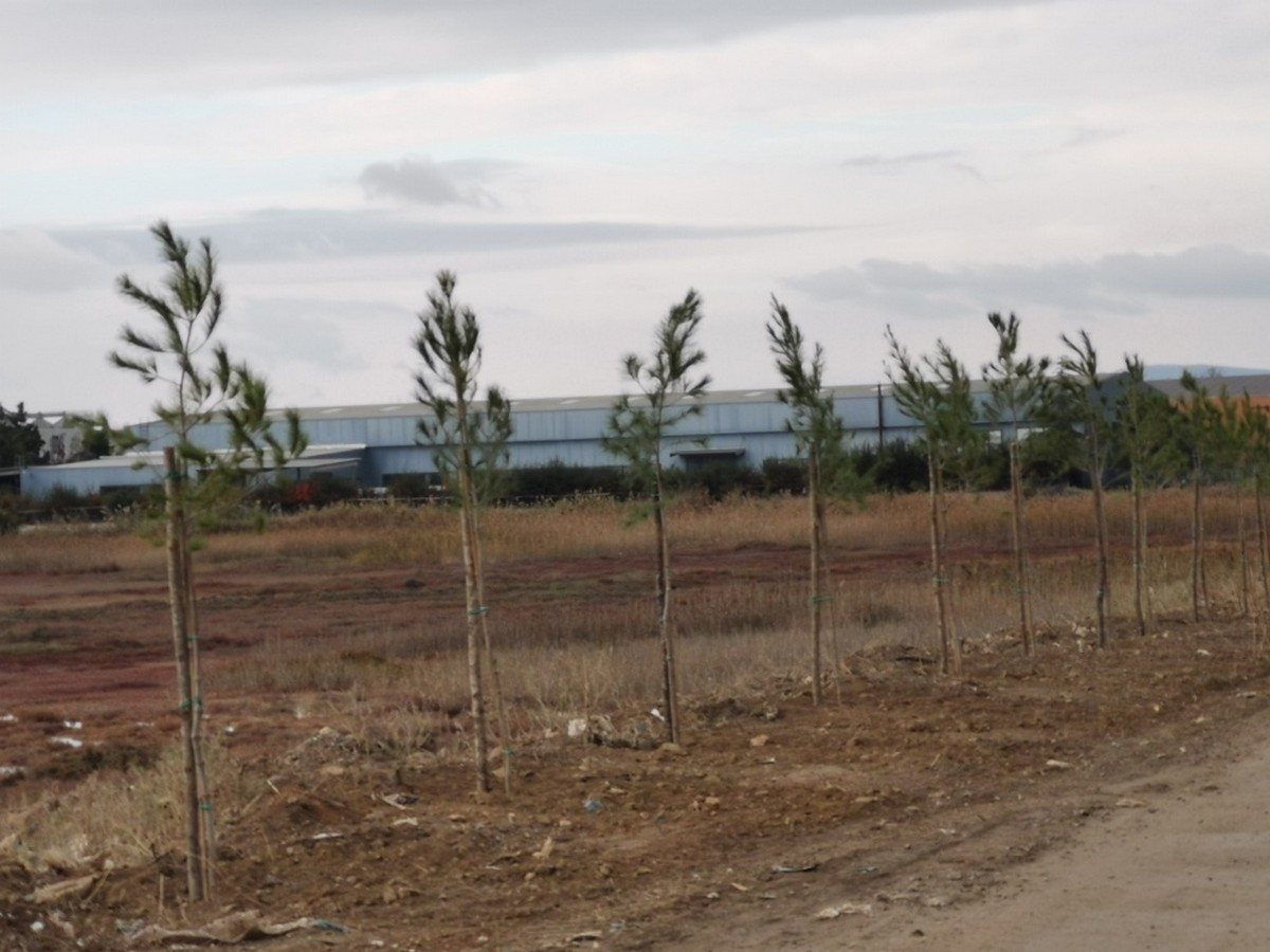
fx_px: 4072
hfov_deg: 17.7
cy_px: 476
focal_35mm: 111
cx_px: 635
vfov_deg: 13.3
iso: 50
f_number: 2.4
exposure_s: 1/564
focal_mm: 7.48
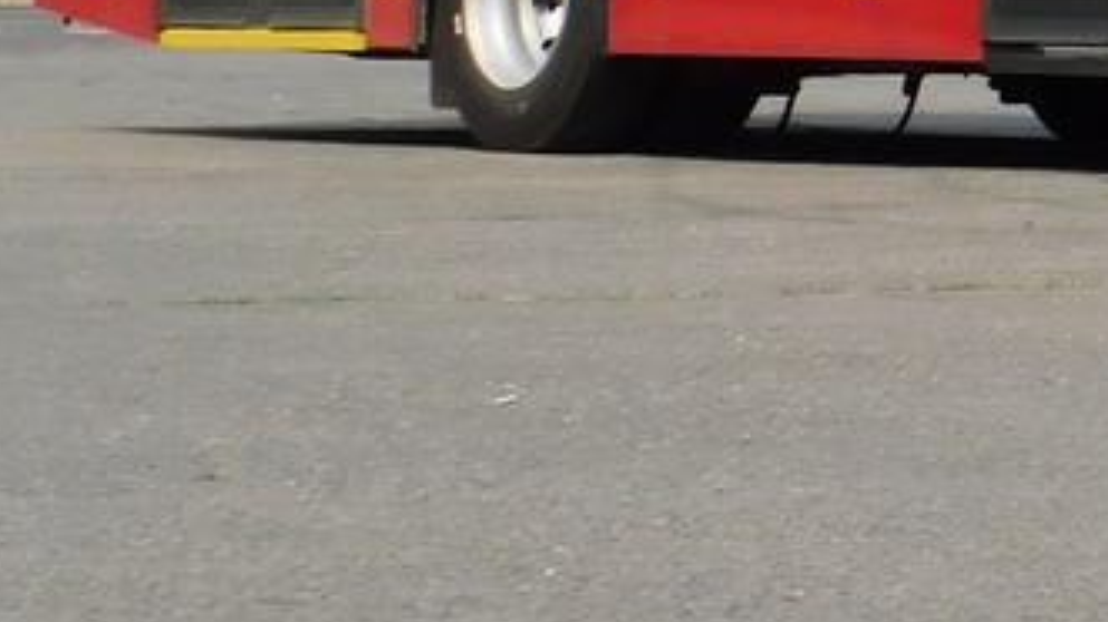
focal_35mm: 142
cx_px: 1928
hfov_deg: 13.7
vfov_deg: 8.2
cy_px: -575
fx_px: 4171
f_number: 3.5
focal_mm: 6.3
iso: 125
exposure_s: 1/1000
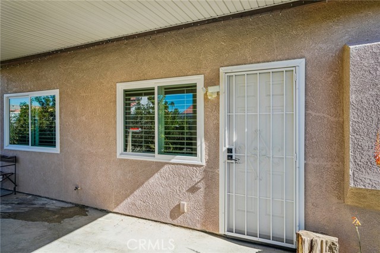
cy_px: 126
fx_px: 222
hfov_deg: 81.2
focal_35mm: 21
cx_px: 190
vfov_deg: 59.4
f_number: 8
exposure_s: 1/125
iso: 100
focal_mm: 21
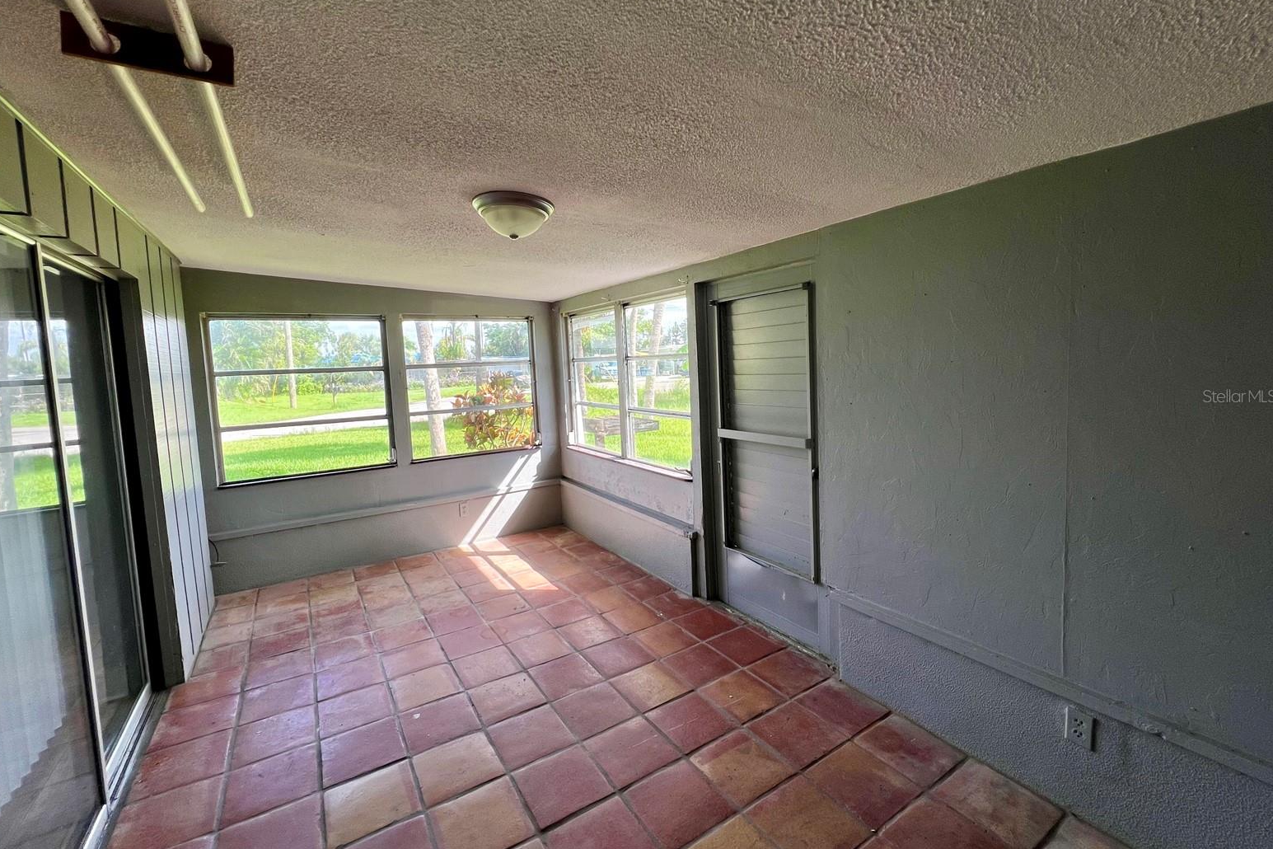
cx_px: 621
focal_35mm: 14
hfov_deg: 104.2
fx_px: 495
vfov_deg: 81.1
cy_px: 396
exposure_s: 1/203
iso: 32
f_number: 1.8
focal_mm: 1.57
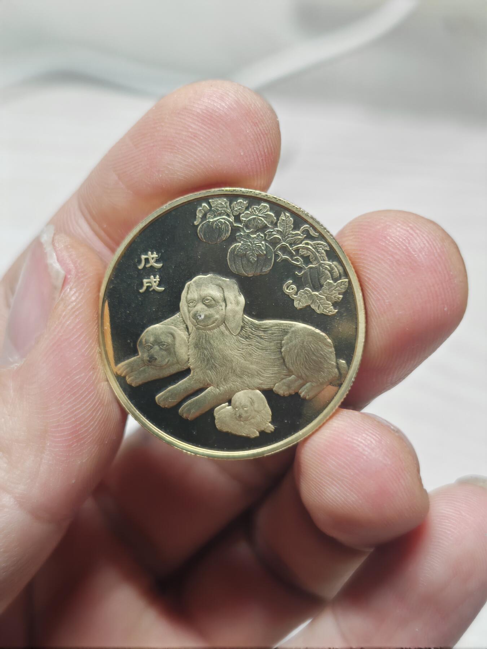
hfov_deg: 27.0
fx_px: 1013
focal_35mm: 54
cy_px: 324
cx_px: 244
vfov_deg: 35.5
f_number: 4
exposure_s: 1/100
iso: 125
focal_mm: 7.62
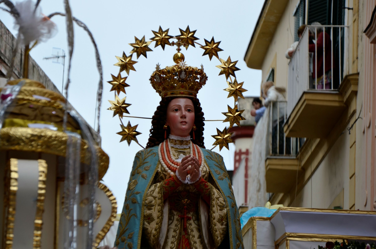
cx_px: 188
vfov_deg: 8.7
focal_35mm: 158
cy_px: 124
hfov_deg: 13.1
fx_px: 1641
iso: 200
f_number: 7.1
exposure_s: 1/200
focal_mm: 105
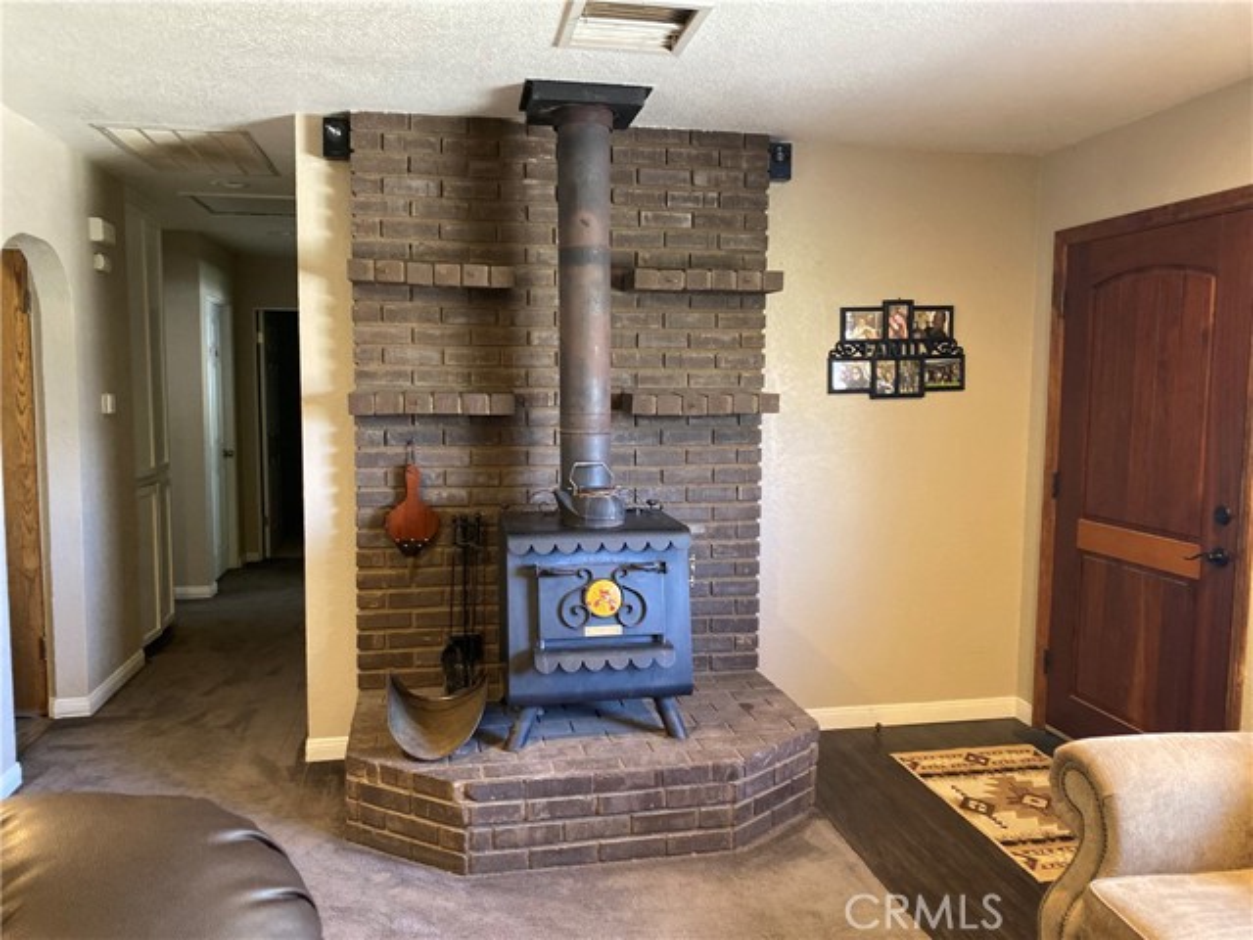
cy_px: 470
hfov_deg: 67.3
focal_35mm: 26
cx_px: 626
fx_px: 941
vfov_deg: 53.1
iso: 500
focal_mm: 4.25
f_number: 1.8
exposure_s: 1/40
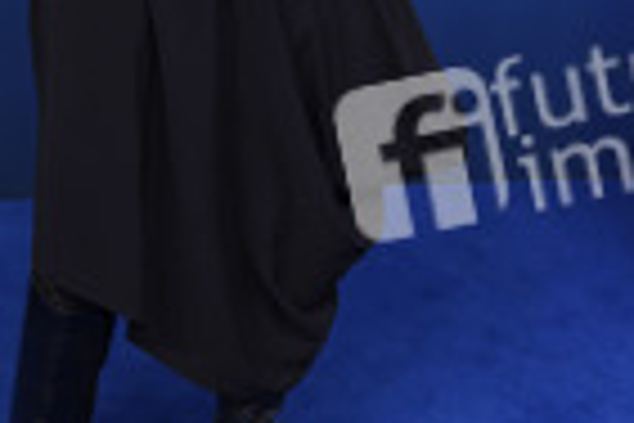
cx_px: 157
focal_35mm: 88
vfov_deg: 15.0
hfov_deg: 22.9
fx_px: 1550
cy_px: -90
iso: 800
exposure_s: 1/250
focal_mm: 31
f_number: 4
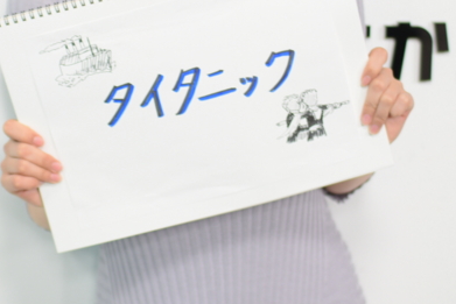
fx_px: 1495
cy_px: 12
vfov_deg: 11.5
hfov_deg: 17.3
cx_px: 231
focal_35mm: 118
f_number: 1.8
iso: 100
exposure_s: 1/200
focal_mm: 30
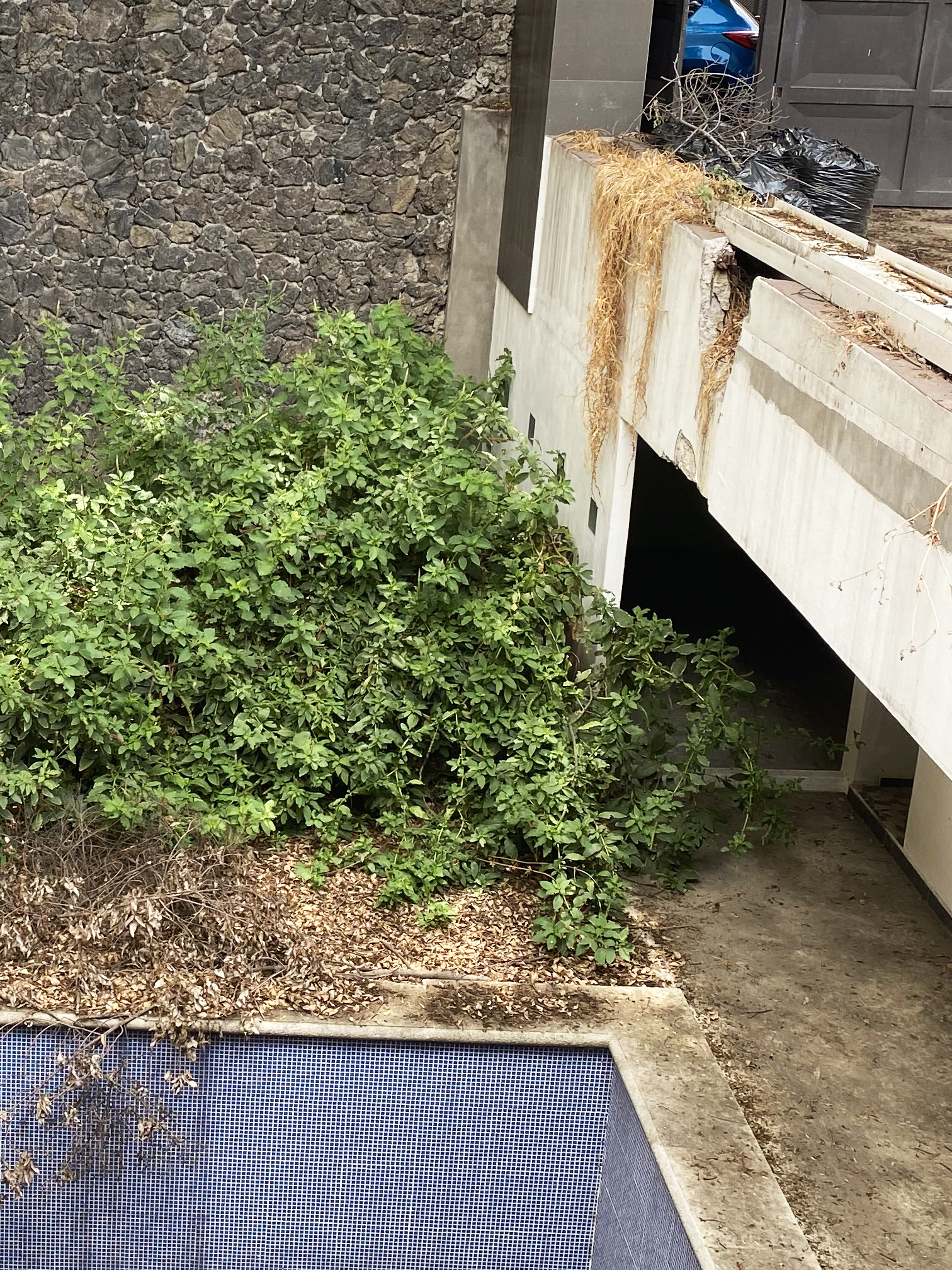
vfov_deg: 36.6
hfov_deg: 26.8
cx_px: 43
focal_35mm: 52
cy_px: 460
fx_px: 1907
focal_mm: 4.25
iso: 32
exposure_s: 1/216
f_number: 1.8
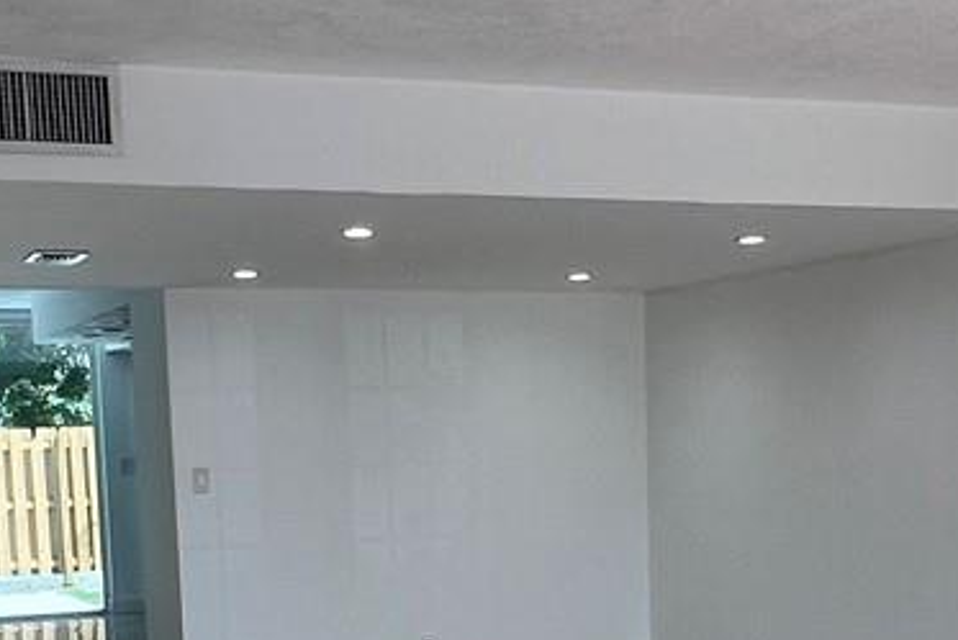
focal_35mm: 58
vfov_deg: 22.4
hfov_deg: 34.5
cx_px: 462
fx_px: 1544
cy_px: 653
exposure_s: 1/120
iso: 64
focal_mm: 1.57
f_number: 1.8
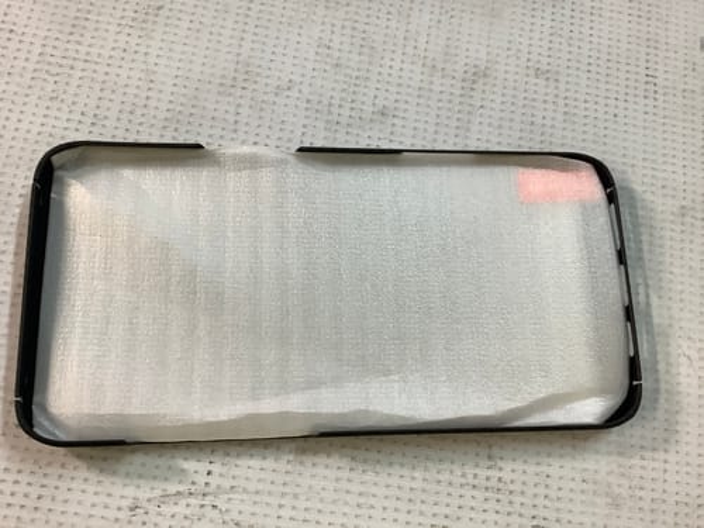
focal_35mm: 31
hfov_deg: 58.4
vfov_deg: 45.4
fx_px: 630
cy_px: 264
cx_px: 352
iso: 100
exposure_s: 1/50
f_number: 2.4
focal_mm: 3.3
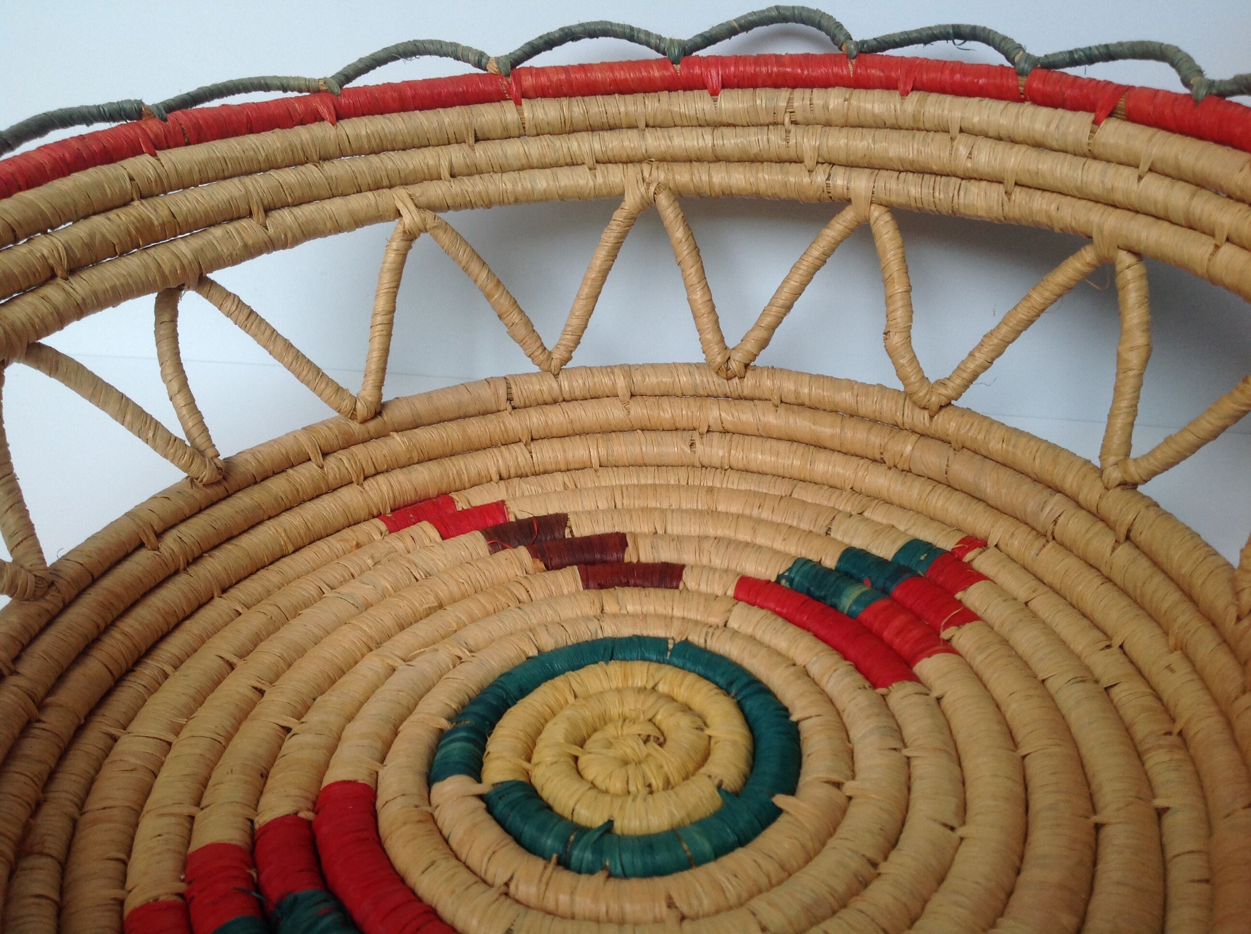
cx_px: 626
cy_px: 467
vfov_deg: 40.6
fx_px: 1263
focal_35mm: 35
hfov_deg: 52.7
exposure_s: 1/60
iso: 50
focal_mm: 4.28
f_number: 2.4
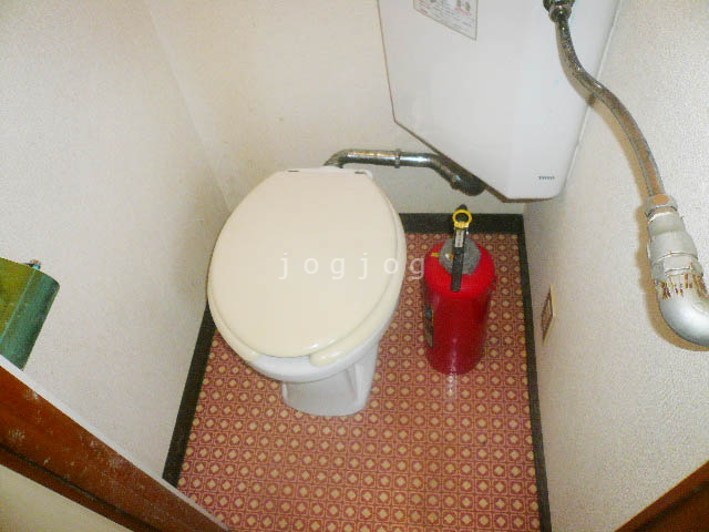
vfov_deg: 49.7
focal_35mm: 28
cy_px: 266
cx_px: 354
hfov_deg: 63.4
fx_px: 573
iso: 100
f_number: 2.8
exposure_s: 1/30
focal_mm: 4.6
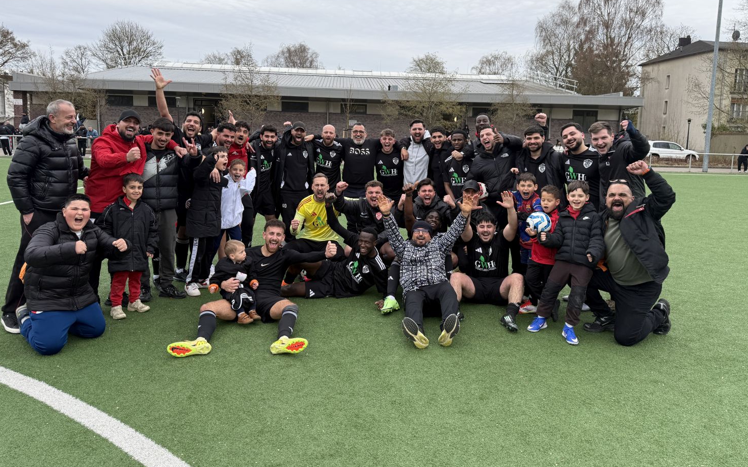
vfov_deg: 47.3
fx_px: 530
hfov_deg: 70.4
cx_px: 381
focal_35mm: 26
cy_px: 190
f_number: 1.78
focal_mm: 6.76
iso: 100
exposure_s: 1/955
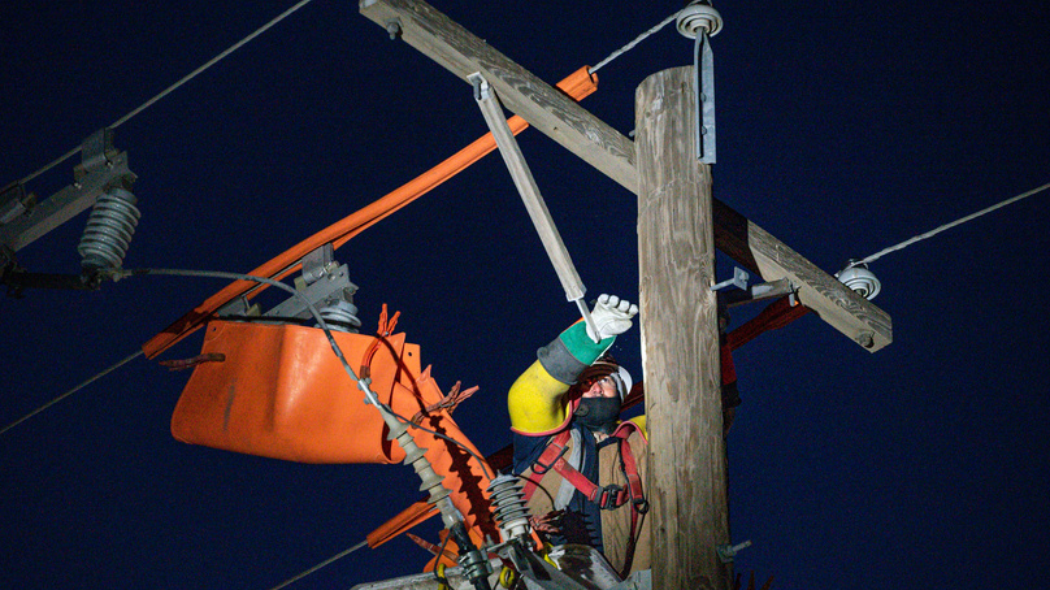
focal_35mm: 206
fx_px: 5734
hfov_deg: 10.5
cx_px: 447
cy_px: 329
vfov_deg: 5.9
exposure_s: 1/400
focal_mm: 155
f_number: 3.2
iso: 5000
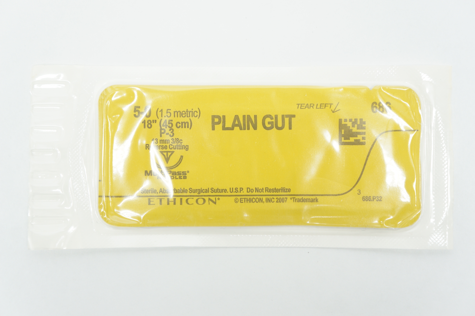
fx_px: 751
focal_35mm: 57
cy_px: 158
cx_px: 238
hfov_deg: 35.1
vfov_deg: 23.7
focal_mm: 38
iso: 400
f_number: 4.5
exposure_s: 1/60
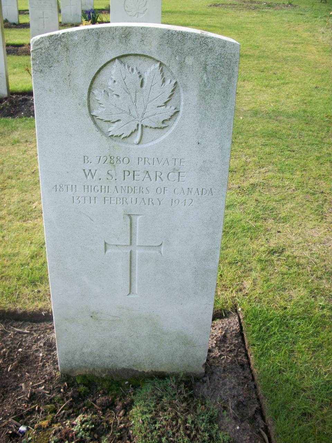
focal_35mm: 35
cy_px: 222
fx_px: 448
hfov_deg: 40.7
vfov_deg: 52.6
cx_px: 166
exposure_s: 1/125
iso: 80
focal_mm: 6.3
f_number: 3.1
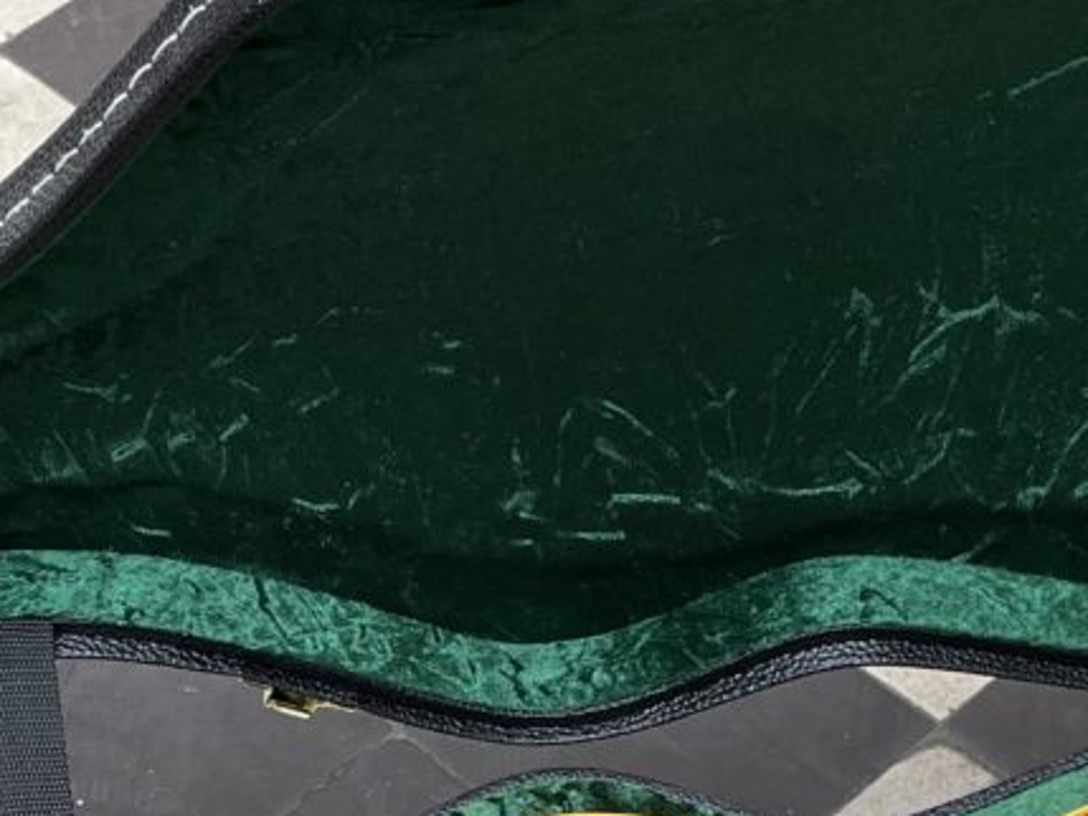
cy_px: 793
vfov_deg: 15.6
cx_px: 358
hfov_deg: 21.0
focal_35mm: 93
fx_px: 2924
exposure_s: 1/100
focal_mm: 4.2
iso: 100
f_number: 1.6
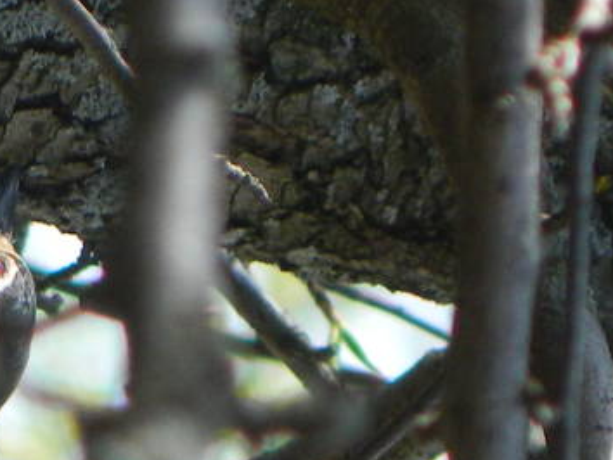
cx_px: 59
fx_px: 41998
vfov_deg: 0.6
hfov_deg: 0.8
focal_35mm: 2370
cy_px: 467
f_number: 5.8
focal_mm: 94.5
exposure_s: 1/125
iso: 125
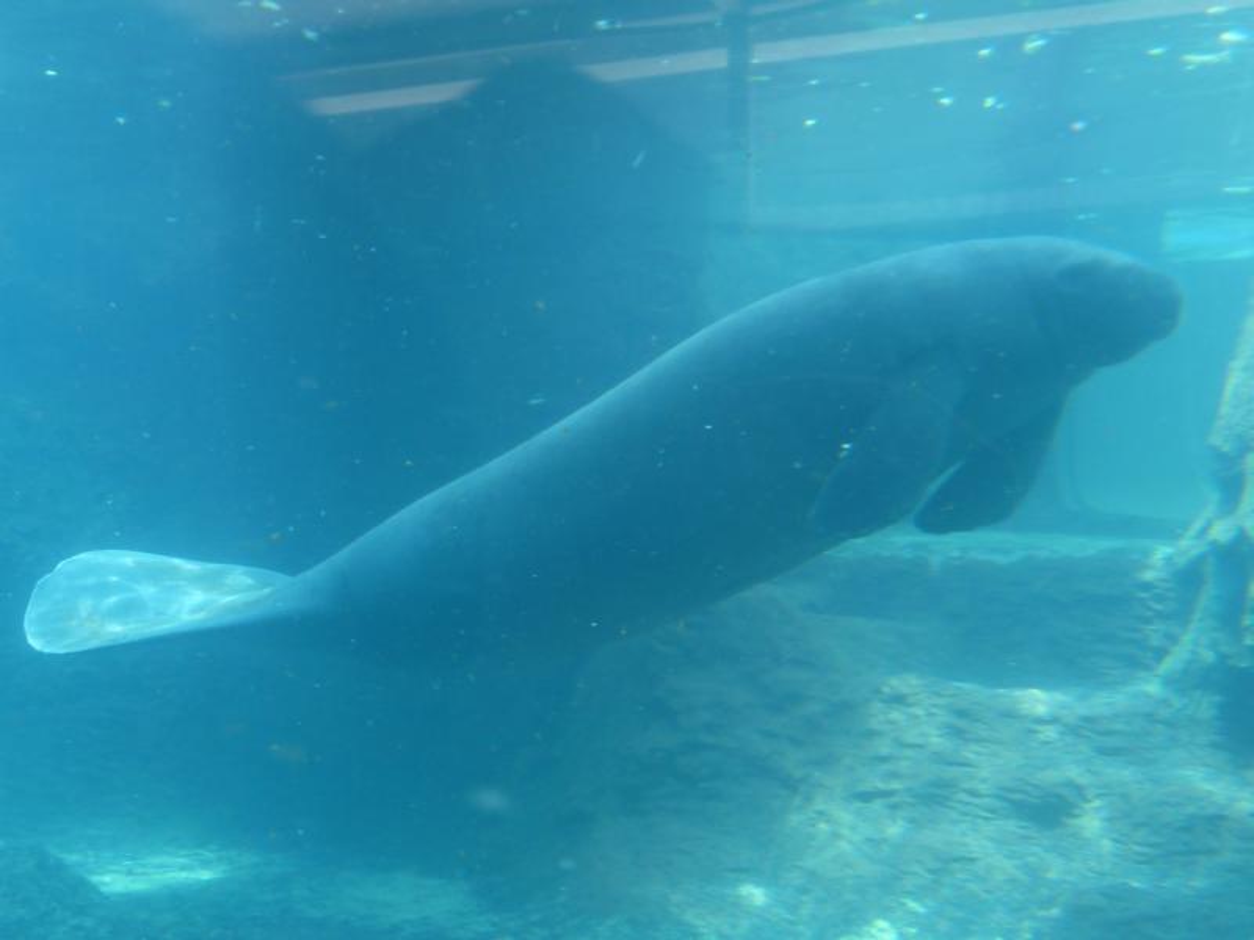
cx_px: 627
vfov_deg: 36.0
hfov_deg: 46.8
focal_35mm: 40
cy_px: 470
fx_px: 1449
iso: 100
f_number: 2.8
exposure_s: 1/30
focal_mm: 4.8
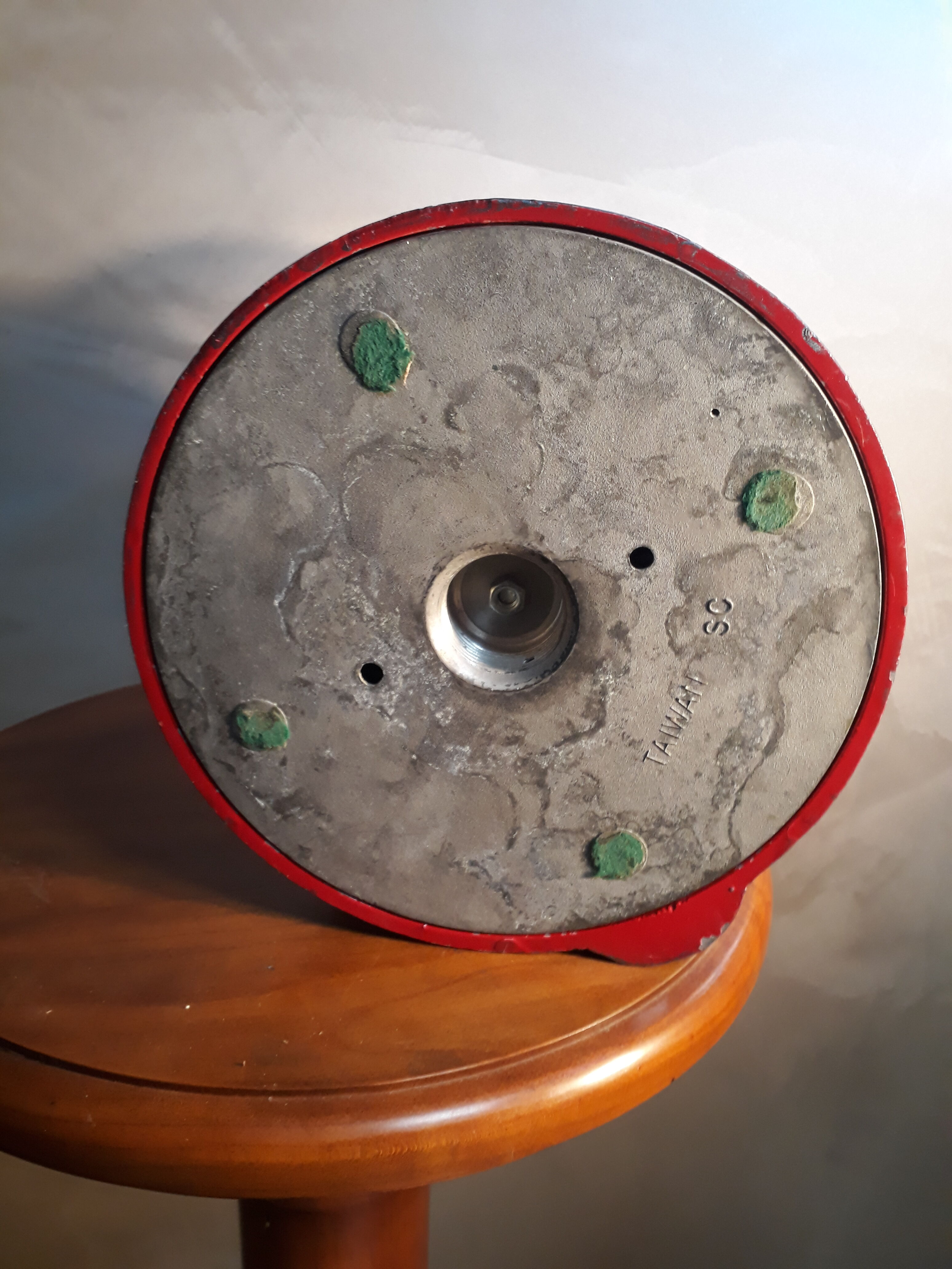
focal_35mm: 27
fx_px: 990
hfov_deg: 51.4
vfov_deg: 65.3
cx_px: 476
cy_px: 634
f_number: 1.9
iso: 160
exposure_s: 1/20
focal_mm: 3.6
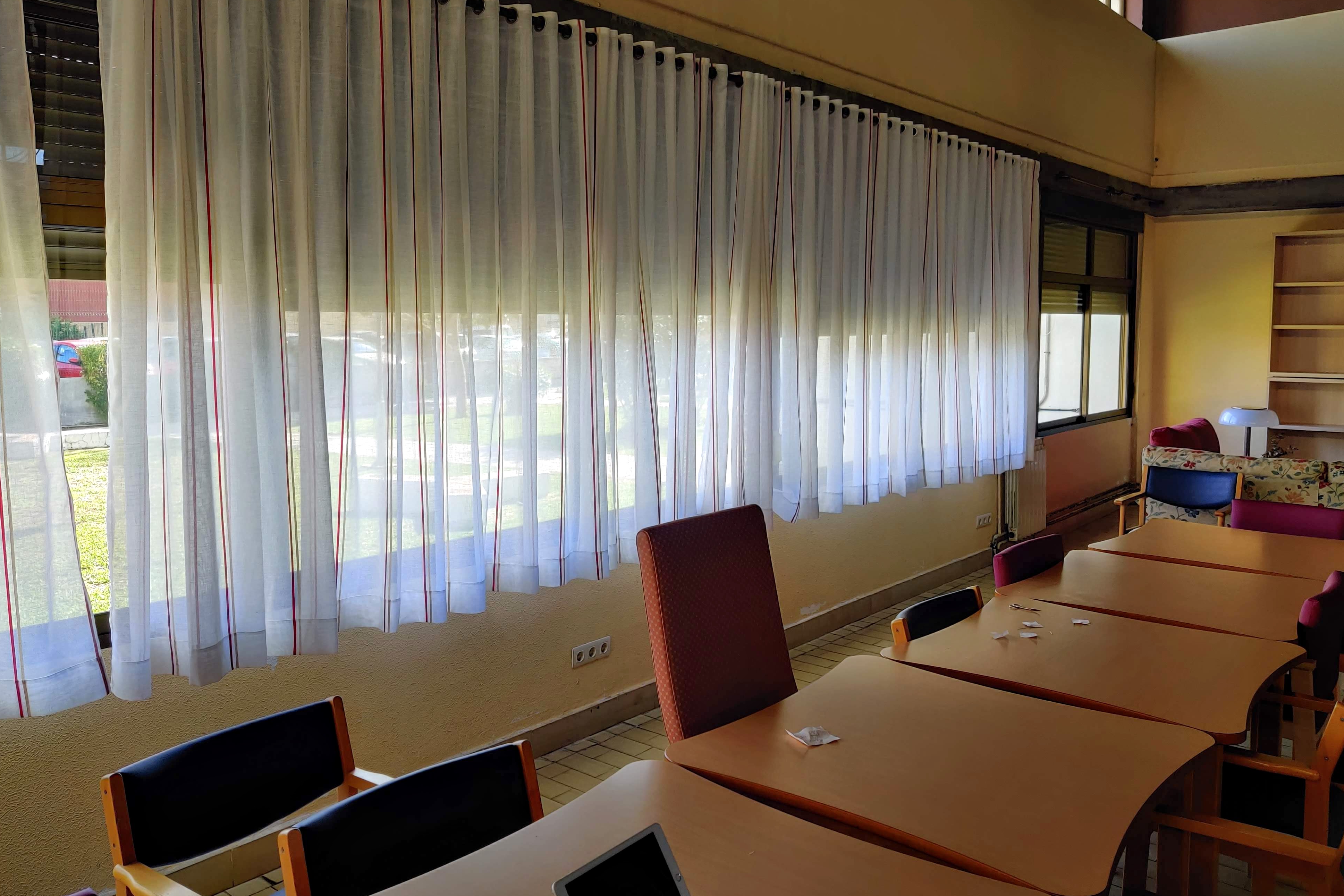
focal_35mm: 29
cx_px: 657
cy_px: 394
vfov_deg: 44.9
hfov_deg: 63.7
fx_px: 1083
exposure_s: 1/100
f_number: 1.75
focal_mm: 4.75
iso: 125
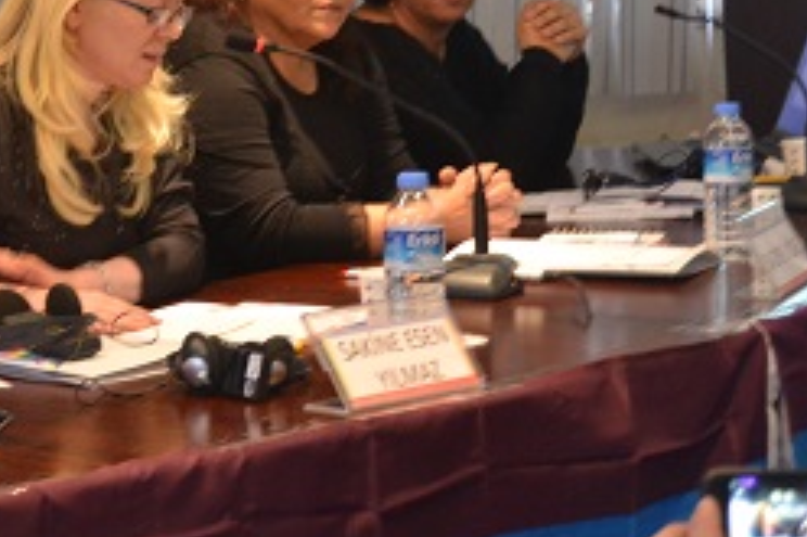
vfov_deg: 10.2
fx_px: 2979
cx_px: 117
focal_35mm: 133
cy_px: -3
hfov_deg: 15.3
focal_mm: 40
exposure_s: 1/25
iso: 1600
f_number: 5
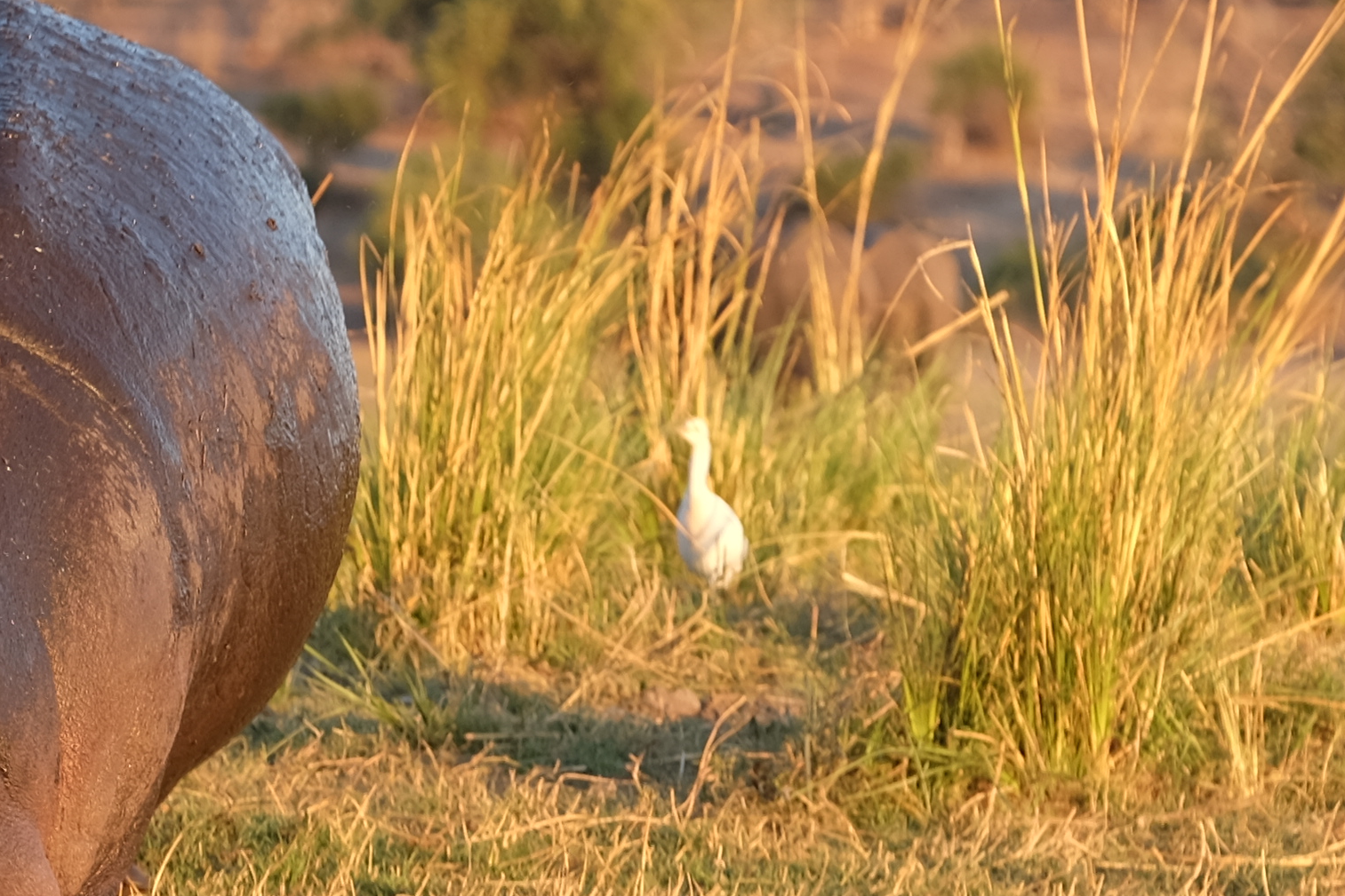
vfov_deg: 2.6
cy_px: 772
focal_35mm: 537
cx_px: -244
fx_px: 20063
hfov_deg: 3.8
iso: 200
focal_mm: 110.6
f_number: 4.5
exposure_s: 1/140
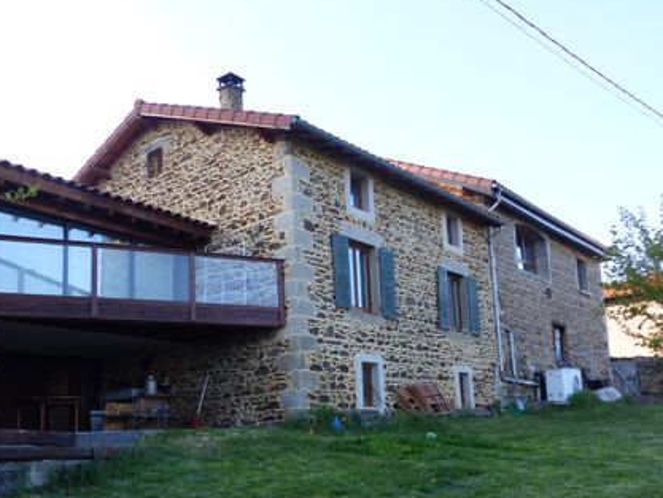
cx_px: 355
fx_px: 690
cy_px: 334
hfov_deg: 51.3
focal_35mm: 36
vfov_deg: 39.2
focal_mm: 4.5
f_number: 2.8
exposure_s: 1/80
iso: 100
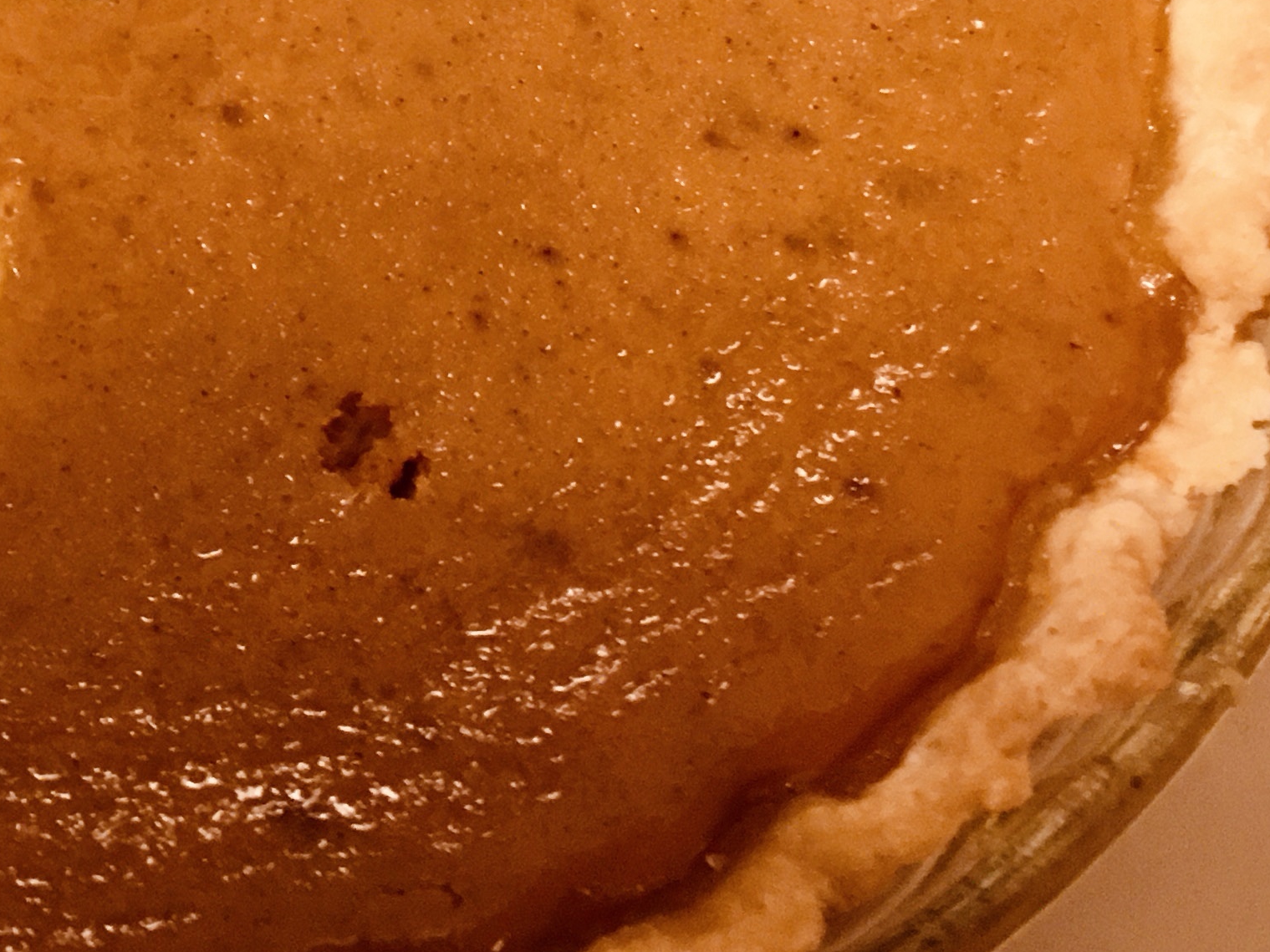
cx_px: -58
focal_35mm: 77
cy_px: 88
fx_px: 2825
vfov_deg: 18.8
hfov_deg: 24.0
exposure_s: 1/8
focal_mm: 4.15
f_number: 2.2
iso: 100
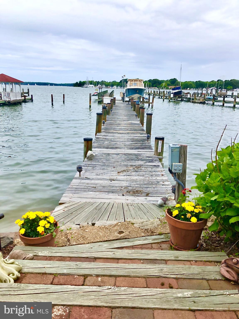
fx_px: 258
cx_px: 120
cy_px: 160
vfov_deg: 63.4
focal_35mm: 28
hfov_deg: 49.7
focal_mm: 4
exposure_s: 1/2114
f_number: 1.8
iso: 20
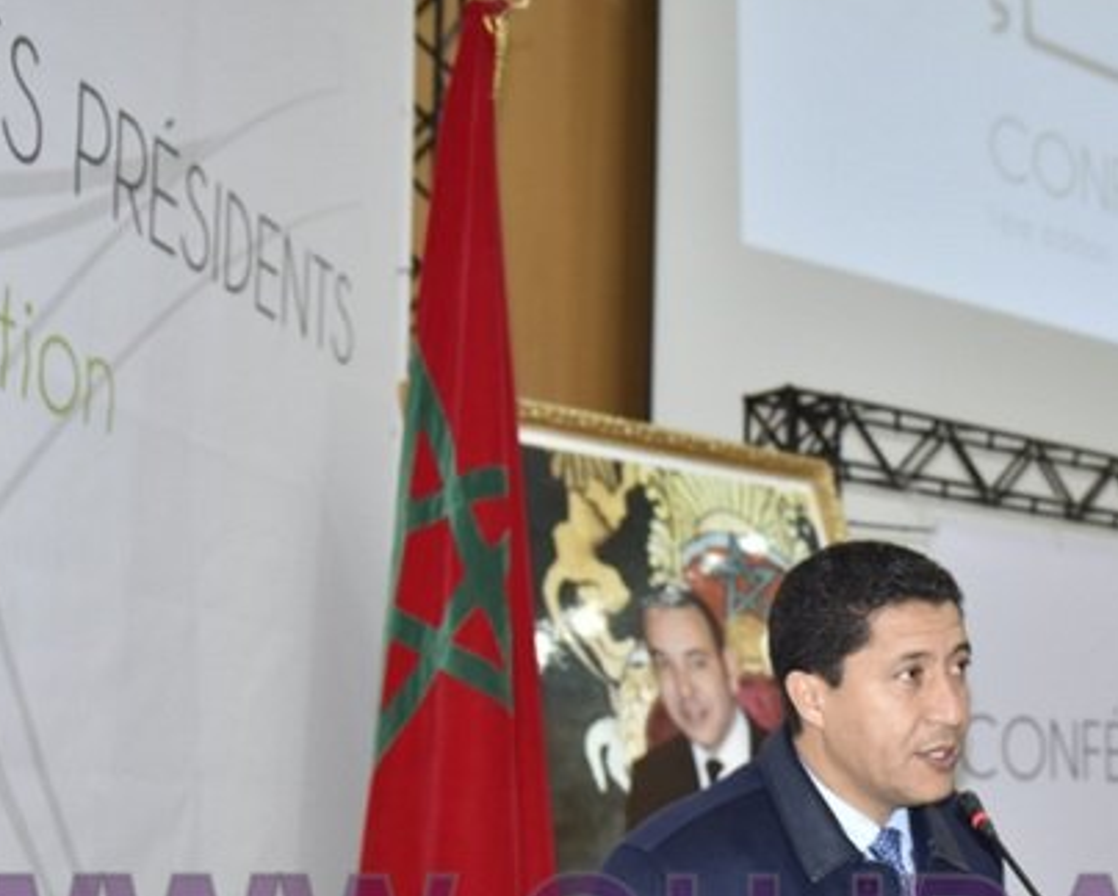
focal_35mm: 65
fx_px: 2153
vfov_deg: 23.3
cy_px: 683
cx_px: 957
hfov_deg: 28.2
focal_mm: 35
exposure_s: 1/50
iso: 400
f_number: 2.8
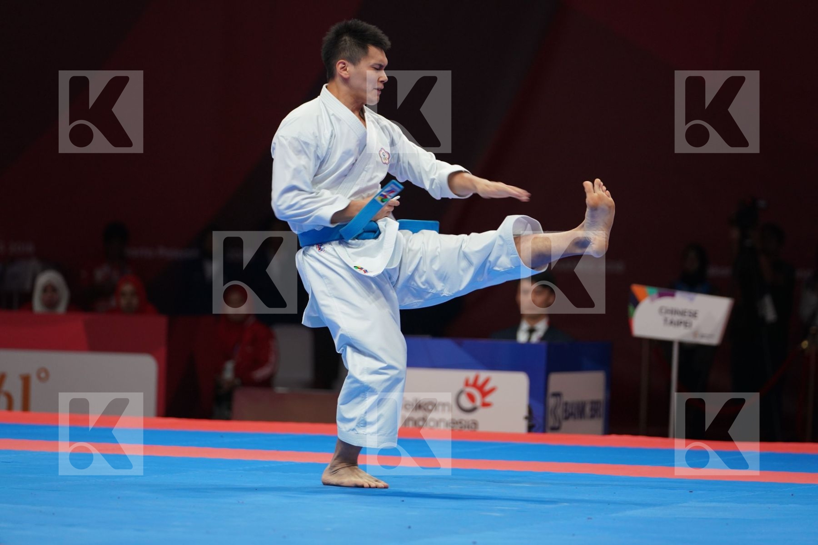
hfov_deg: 8.8
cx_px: 409
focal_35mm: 234
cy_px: 272
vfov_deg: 5.9
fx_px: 5317
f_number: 4
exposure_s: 1/500
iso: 1600
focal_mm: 234
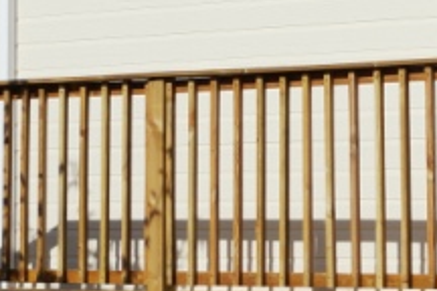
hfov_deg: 11.1
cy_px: 168
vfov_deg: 7.4
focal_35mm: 185
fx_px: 2246
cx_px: 372
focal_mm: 26
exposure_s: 1/400
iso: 100
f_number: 11
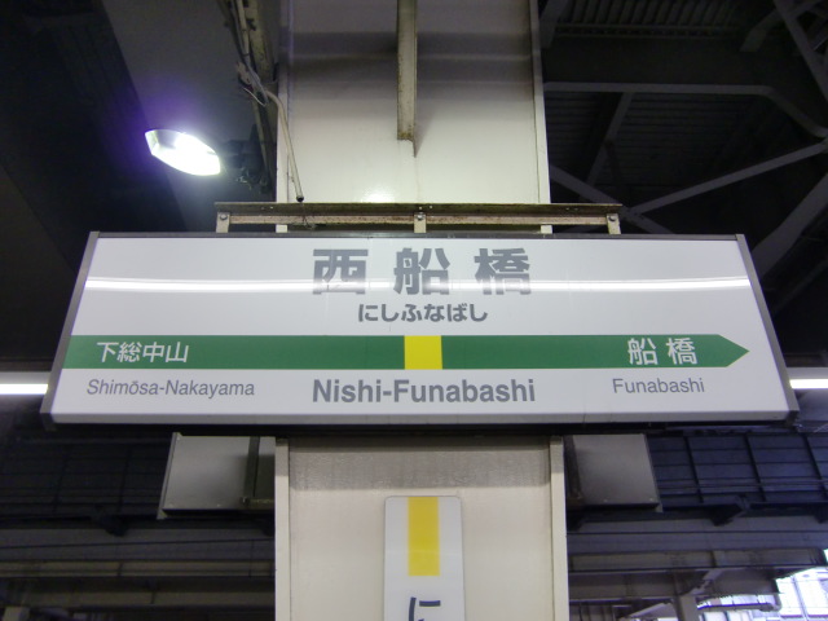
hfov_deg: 63.4
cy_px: 310
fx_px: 670
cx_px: 414
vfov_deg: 49.7
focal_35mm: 28
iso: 160
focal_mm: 4.9
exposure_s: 1/60
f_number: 2.6
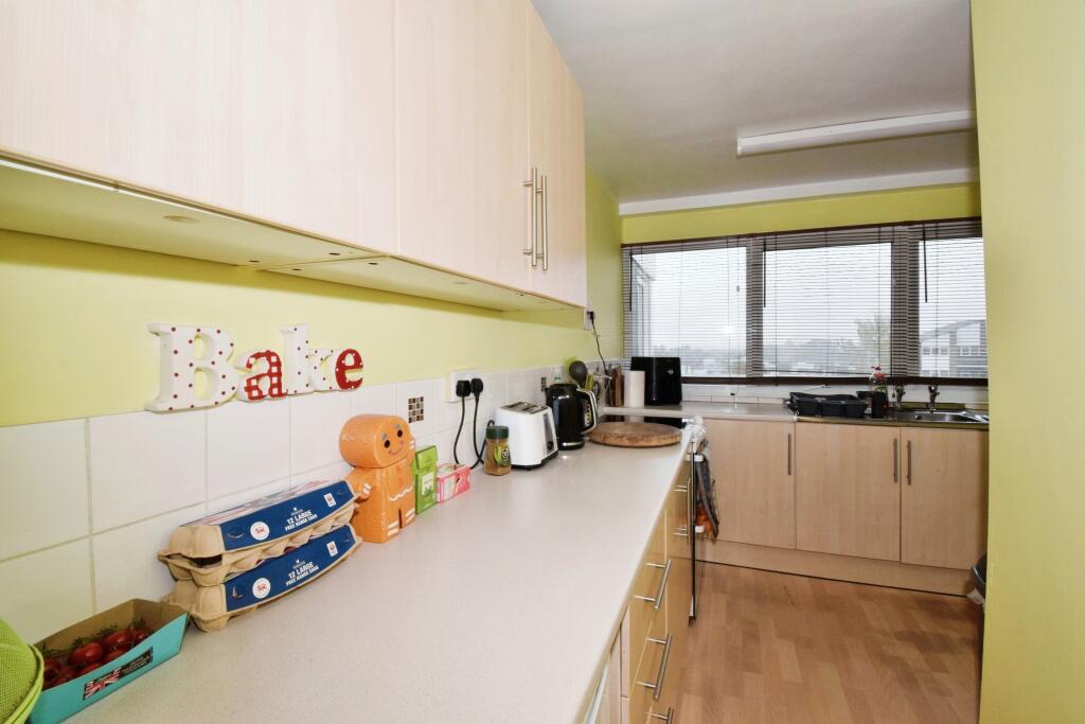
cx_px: 542
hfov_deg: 100.4
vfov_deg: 77.3
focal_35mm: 15
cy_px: 362
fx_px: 452
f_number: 10
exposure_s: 1/60
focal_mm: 10
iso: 1000
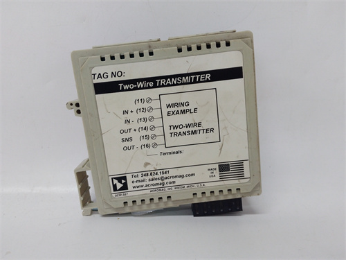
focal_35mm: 27
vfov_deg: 51.4
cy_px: 130
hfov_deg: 65.3
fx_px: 270
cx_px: 173
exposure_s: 1/33
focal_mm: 3.79
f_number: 2
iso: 148
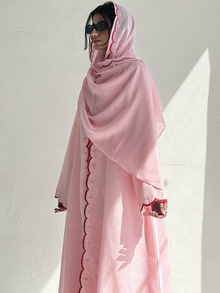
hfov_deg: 30.3
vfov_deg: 39.7
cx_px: 110
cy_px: 146
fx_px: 407
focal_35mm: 48
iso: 64
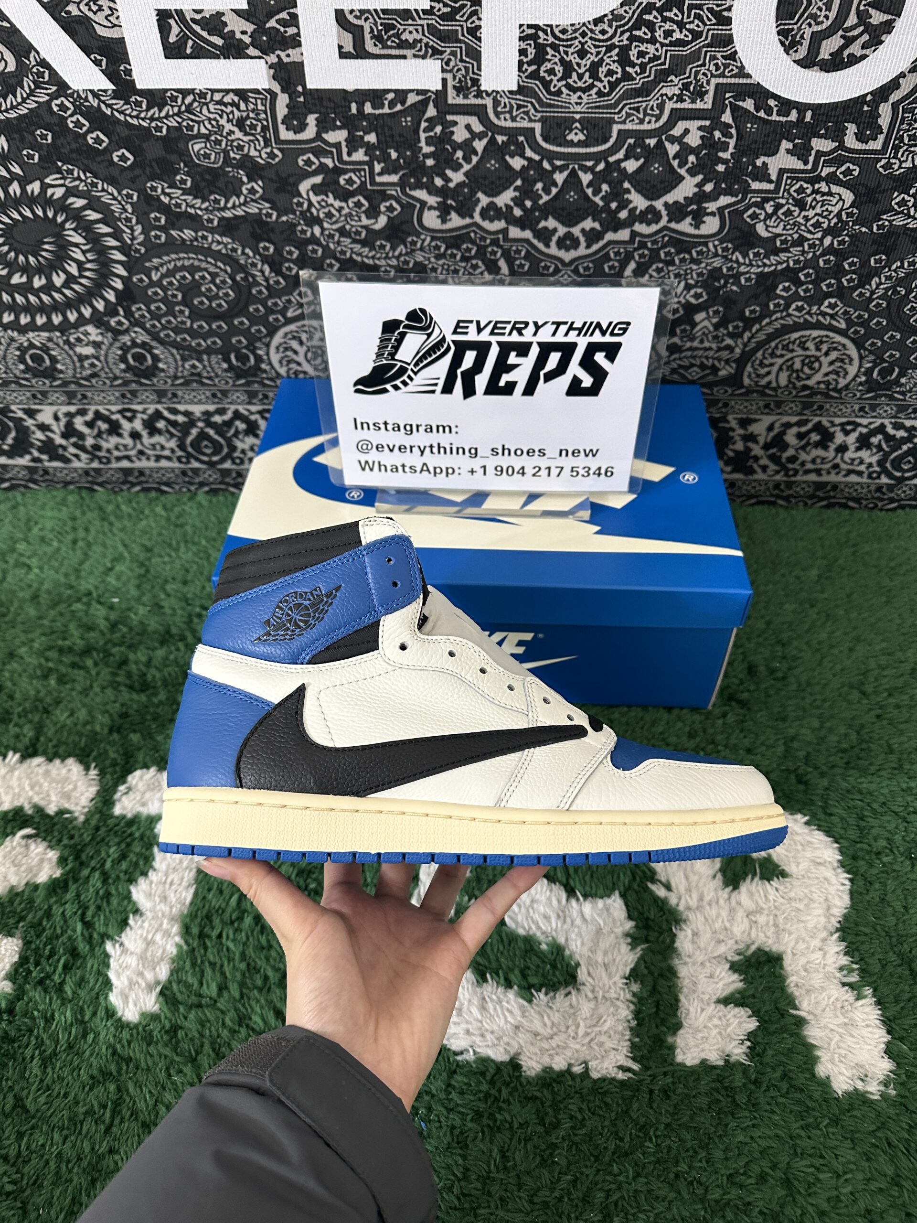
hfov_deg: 56.8
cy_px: 612
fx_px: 848
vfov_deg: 71.6
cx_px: 458
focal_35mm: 24
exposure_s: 1/50
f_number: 1.78
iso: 400
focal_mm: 6.86
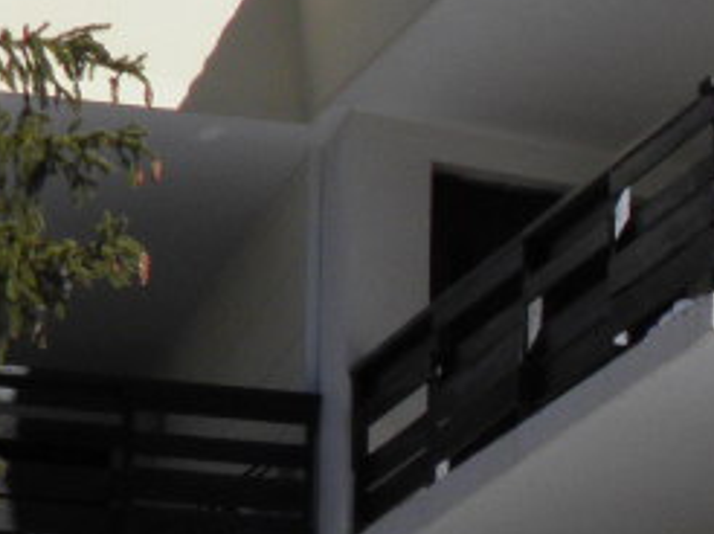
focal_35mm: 229
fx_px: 4719
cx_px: 1219
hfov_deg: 8.4
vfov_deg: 6.4
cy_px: 766
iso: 50
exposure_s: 1/500
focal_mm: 7.9
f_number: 6
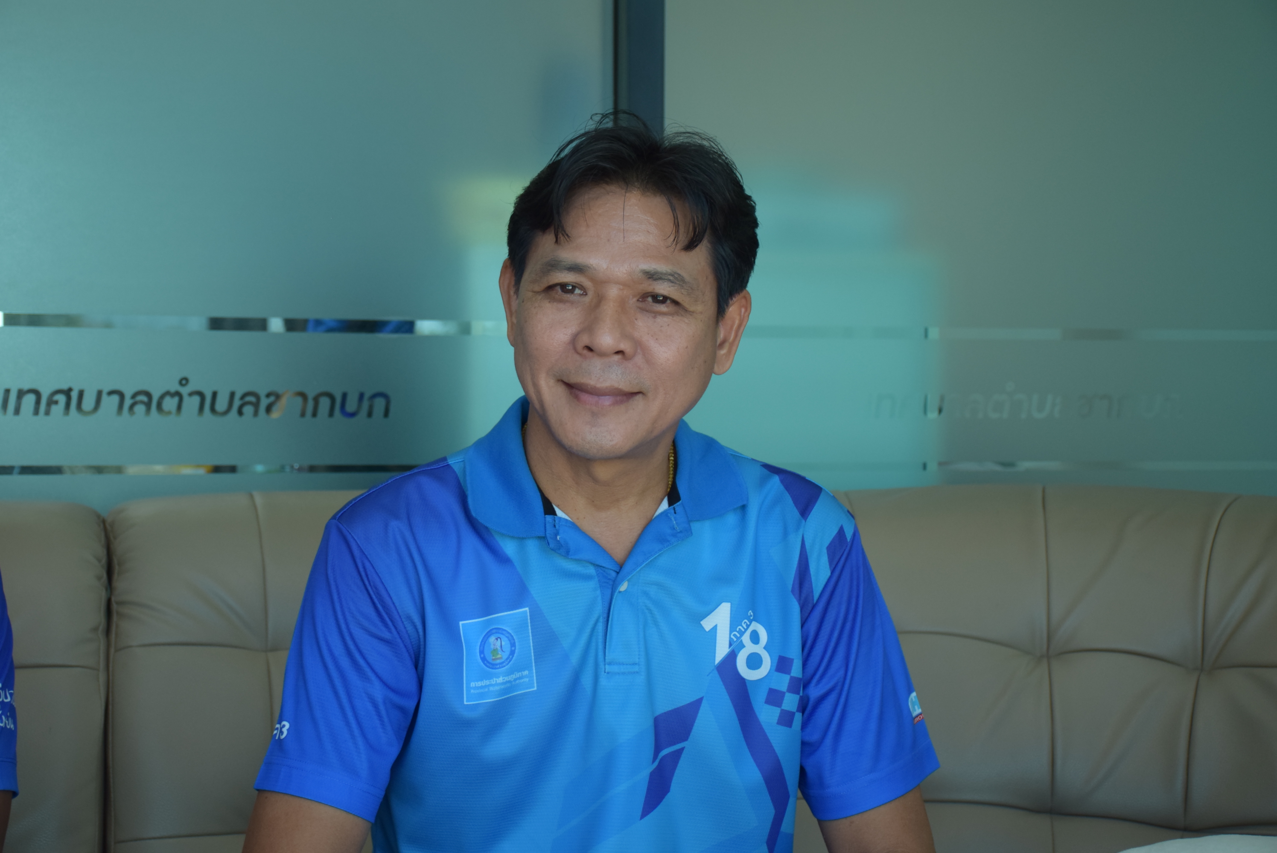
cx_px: 638
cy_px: 426
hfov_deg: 31.9
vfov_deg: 21.6
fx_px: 2236
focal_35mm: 63
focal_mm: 42
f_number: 4.5
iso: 720
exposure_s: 1/60
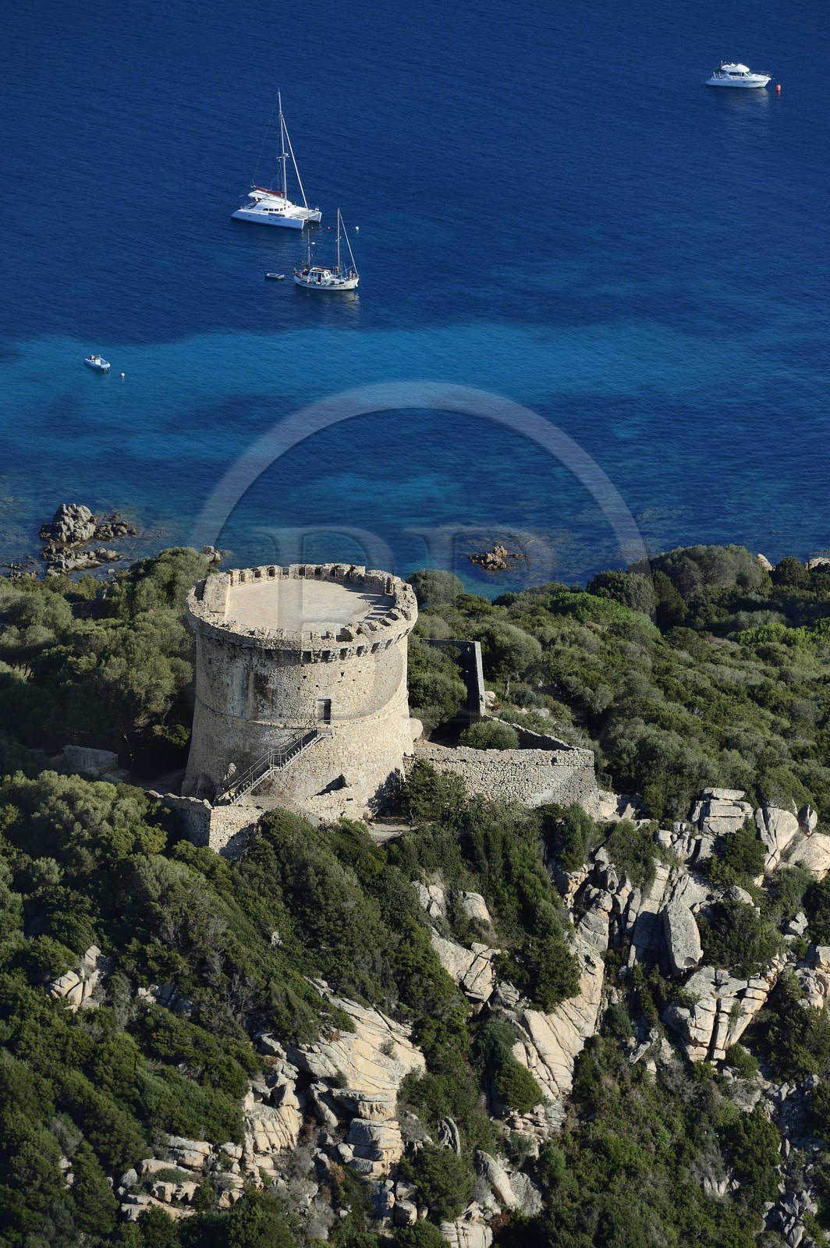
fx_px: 6928
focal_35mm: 200
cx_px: 415
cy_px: 624
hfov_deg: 6.9
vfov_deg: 10.3
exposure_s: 1/1000
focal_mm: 200
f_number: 8
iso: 400
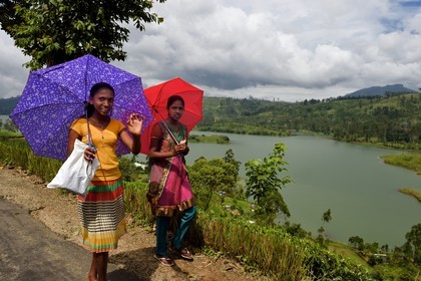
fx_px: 281
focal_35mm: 24
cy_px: 140
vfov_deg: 53.1
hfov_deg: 73.7
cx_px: 210
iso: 400
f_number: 14
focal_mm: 24
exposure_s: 1/500
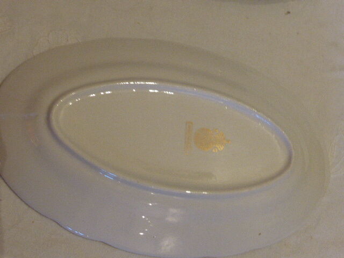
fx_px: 686
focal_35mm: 69
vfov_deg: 21.3
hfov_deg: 28.2
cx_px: 172
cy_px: 129
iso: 400
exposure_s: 1/8
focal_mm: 11.7
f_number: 4.9
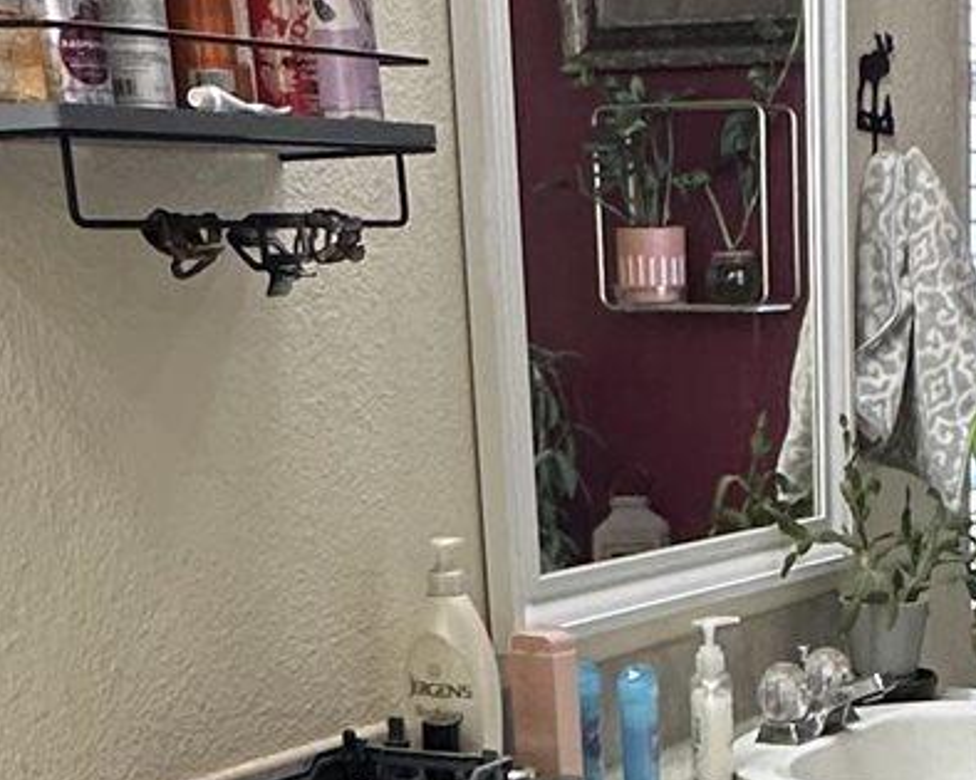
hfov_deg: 23.1
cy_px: 1067
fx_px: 2310
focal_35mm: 80
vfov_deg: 17.7
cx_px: 909
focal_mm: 2.22
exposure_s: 1/60
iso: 200
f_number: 2.2
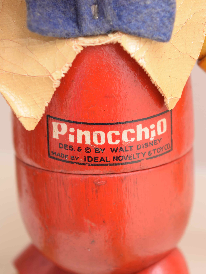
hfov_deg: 12.4
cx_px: 91
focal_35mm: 120
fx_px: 950
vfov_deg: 16.5
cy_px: 138
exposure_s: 1/60
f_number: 5.6
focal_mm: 55
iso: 100
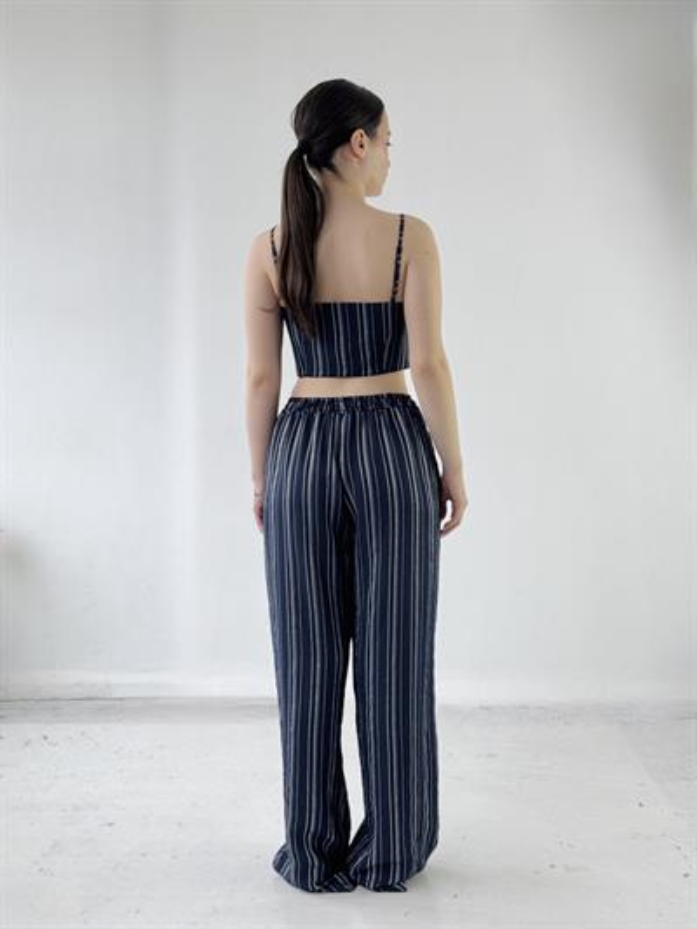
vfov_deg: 39.6
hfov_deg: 30.3
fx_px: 1288
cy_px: 464
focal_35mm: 48
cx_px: 348
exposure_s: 1/123
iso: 50
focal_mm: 6.76
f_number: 1.78
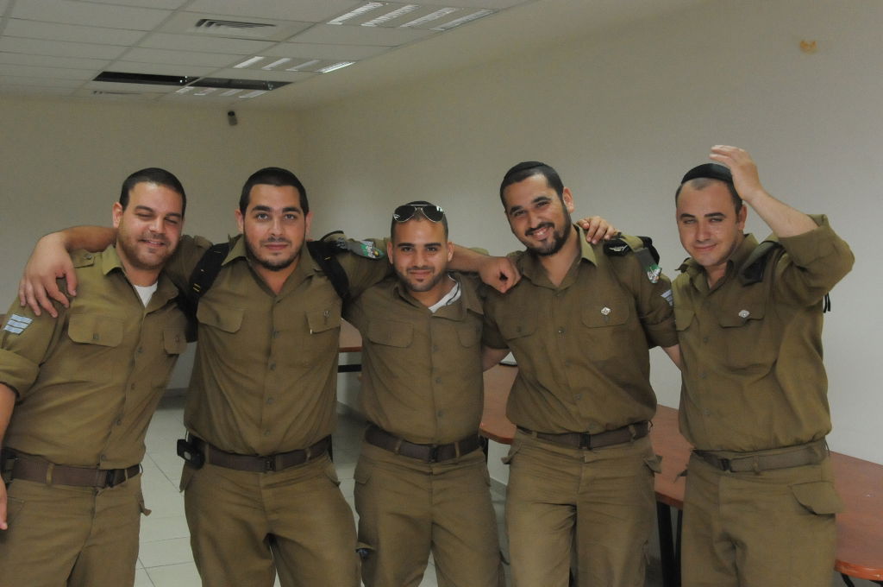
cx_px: 442
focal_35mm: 48
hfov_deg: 41.2
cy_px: 294
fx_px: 1176
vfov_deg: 28.0
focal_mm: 32
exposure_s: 1/200
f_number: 9
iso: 3200
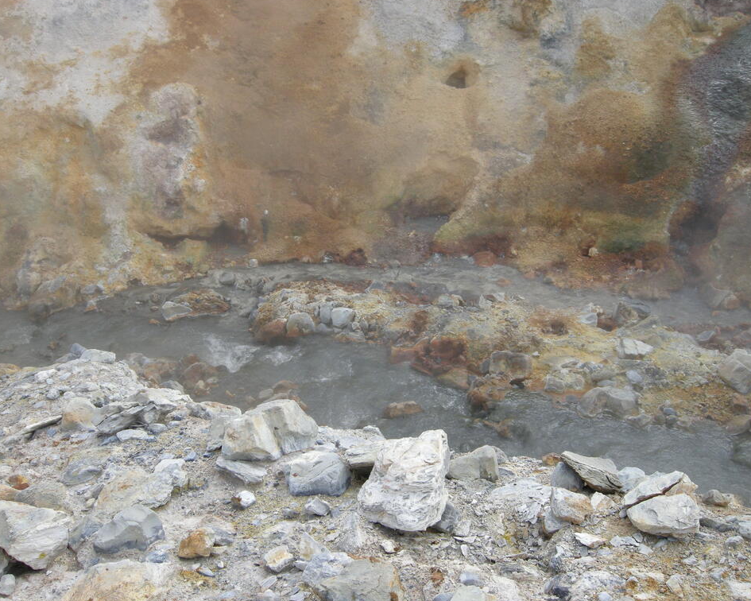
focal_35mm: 37
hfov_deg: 49.1
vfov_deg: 40.1
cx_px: 365
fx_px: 822
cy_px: 300
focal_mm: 7.5
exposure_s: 1/258
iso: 100
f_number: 4.8
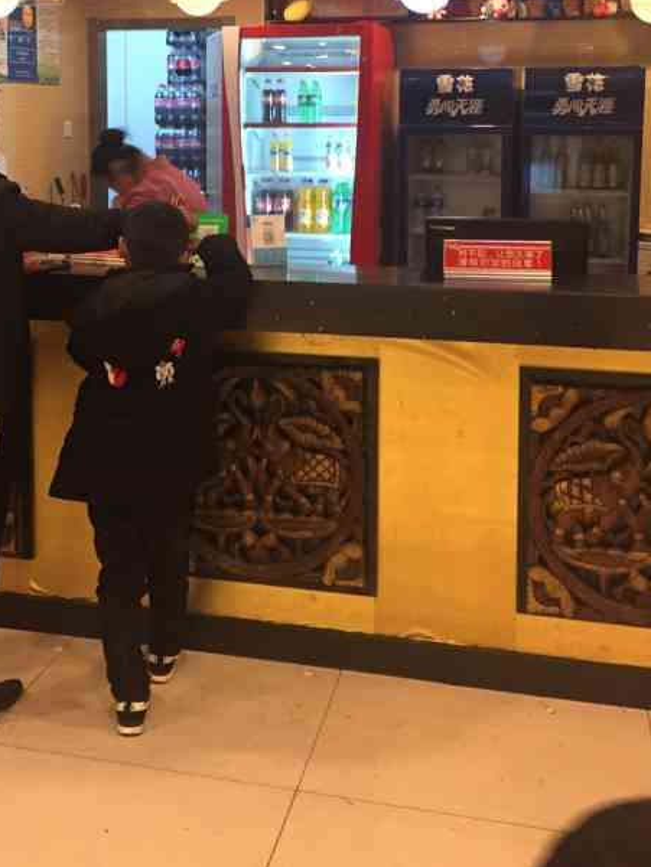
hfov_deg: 32.0
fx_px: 1128
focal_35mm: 45
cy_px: 197
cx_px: 244
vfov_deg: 40.6
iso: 200
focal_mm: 4.15
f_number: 2.2
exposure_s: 1/33
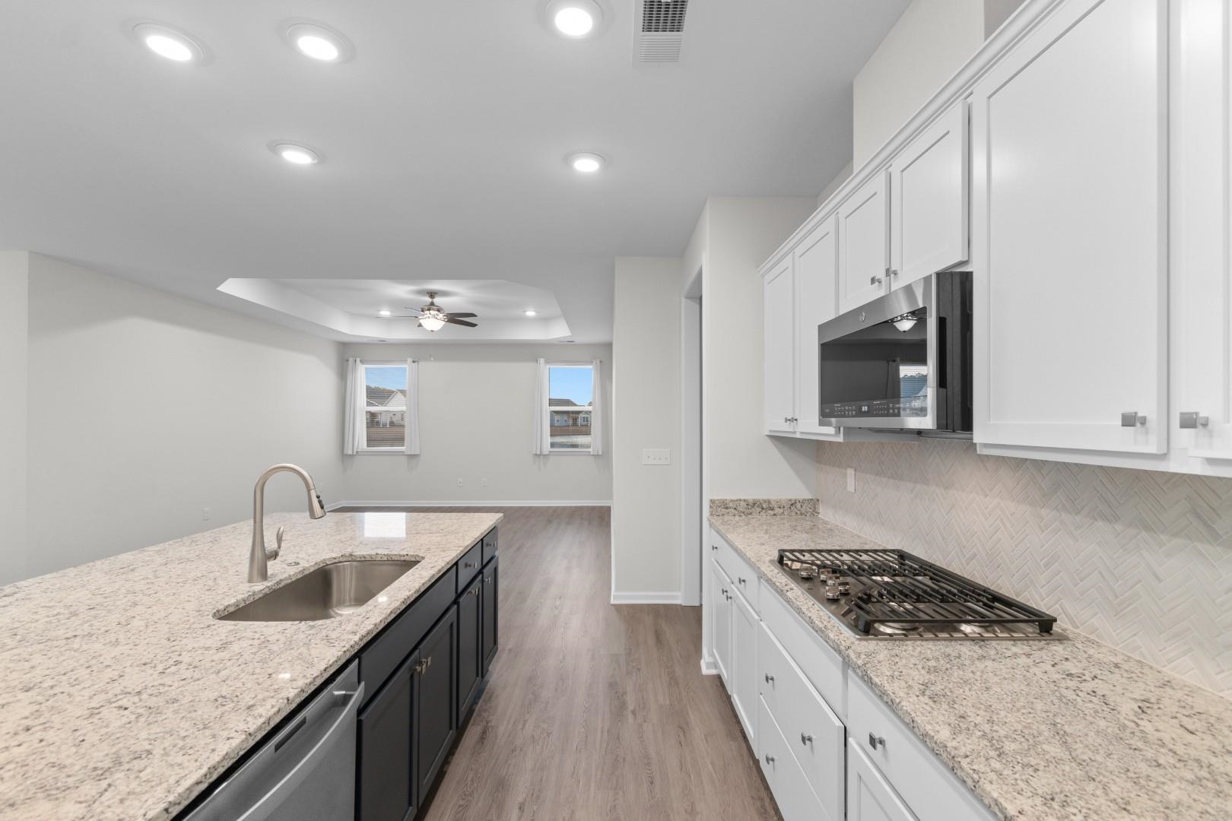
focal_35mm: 15
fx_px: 513
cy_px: 410
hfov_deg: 100.4
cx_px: 616
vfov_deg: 77.3
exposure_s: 1/2
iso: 100
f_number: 4.5
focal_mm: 10
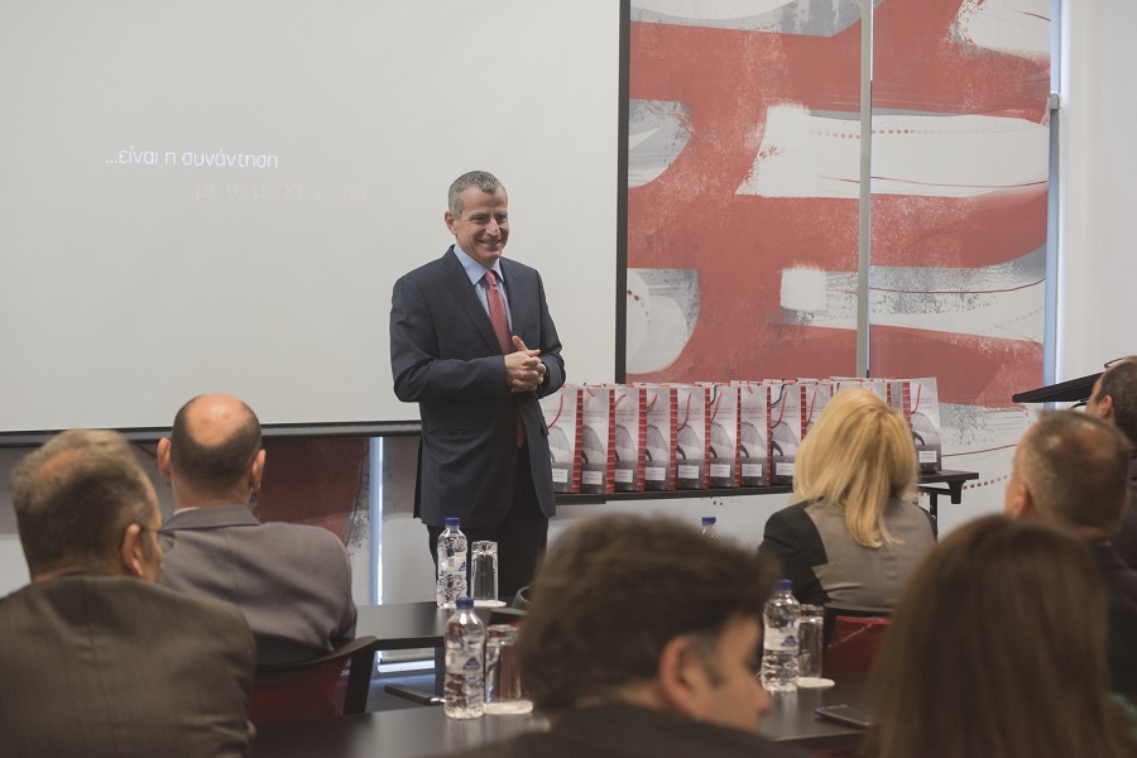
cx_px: 568
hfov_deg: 27.0
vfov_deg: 18.2
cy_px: 379
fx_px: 2369
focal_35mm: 75
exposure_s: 1/60
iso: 2500
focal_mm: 75
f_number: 5.6
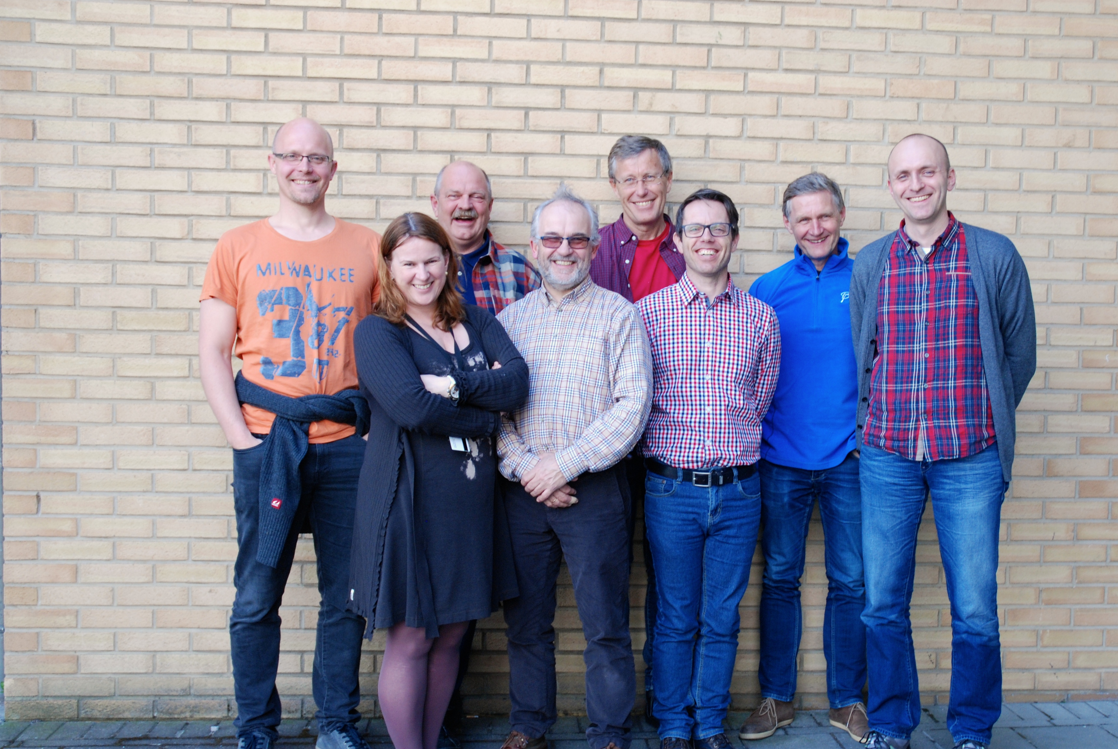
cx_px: 614
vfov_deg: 29.6
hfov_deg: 43.0
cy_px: 411
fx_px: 1417
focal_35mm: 46
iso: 400
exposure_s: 1/100
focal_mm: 27
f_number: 5
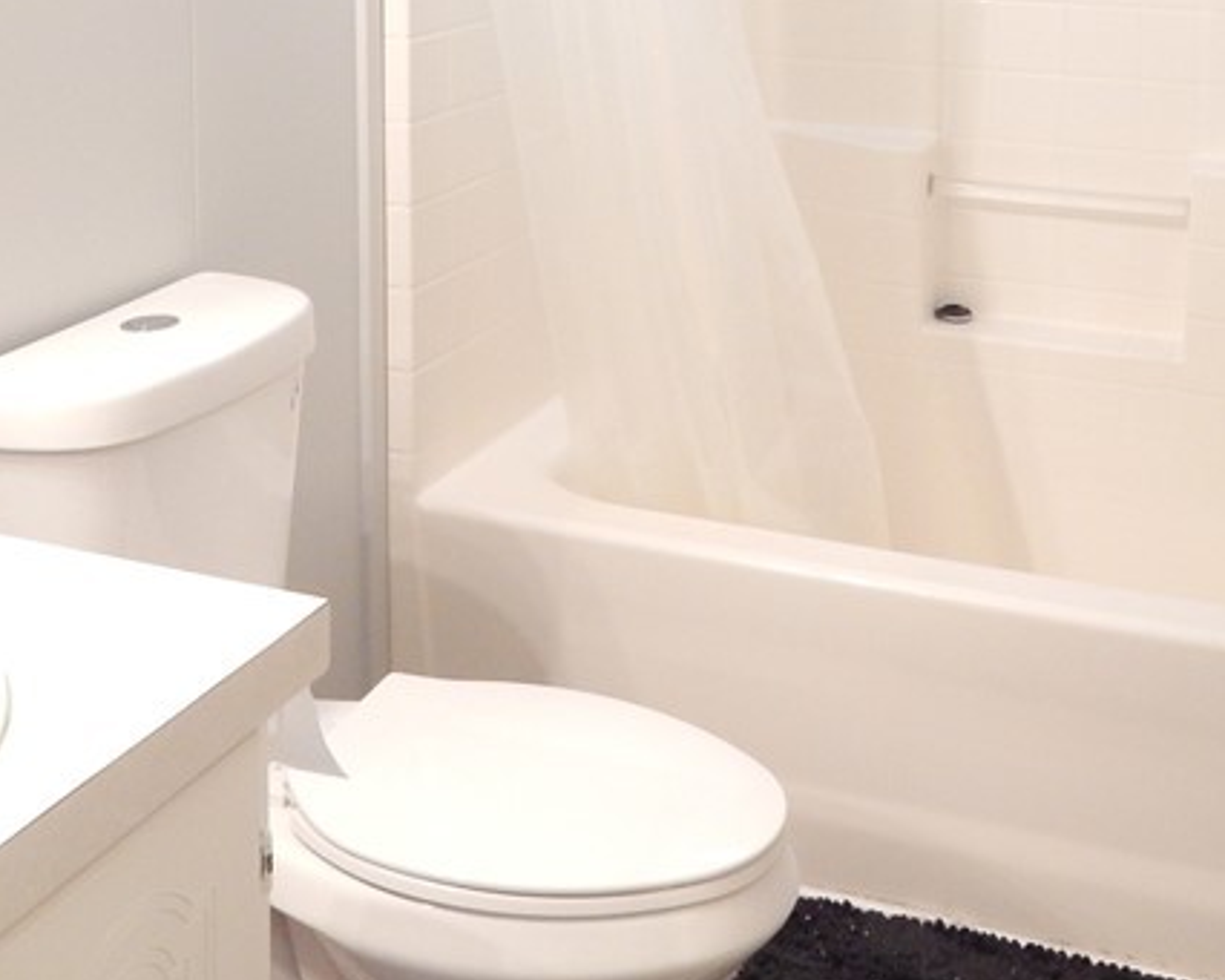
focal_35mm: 54
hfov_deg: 34.7
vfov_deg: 26.2
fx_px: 1958
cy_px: -60
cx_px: 636
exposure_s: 1/15
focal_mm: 4
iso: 400
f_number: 3
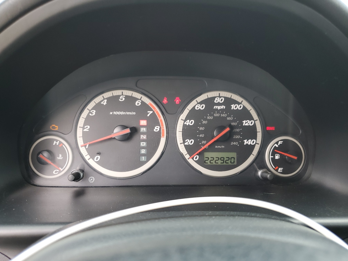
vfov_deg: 53.1
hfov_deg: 67.3
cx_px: 174
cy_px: 130
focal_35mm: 26
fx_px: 261
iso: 55
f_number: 1.5
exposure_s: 1/120
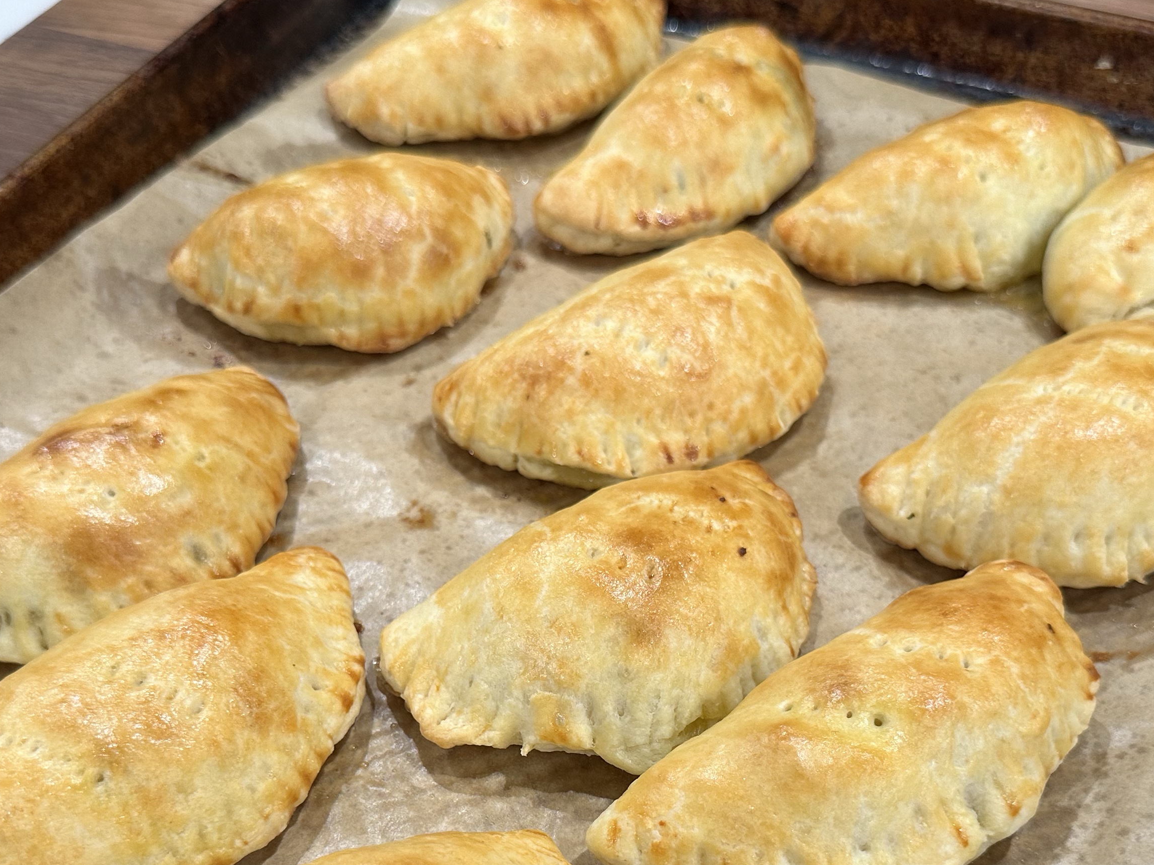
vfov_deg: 33.5
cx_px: 579
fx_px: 1400
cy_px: 666
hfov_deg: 44.8
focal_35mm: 42
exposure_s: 1/60
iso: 125
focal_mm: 6.86
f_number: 1.78
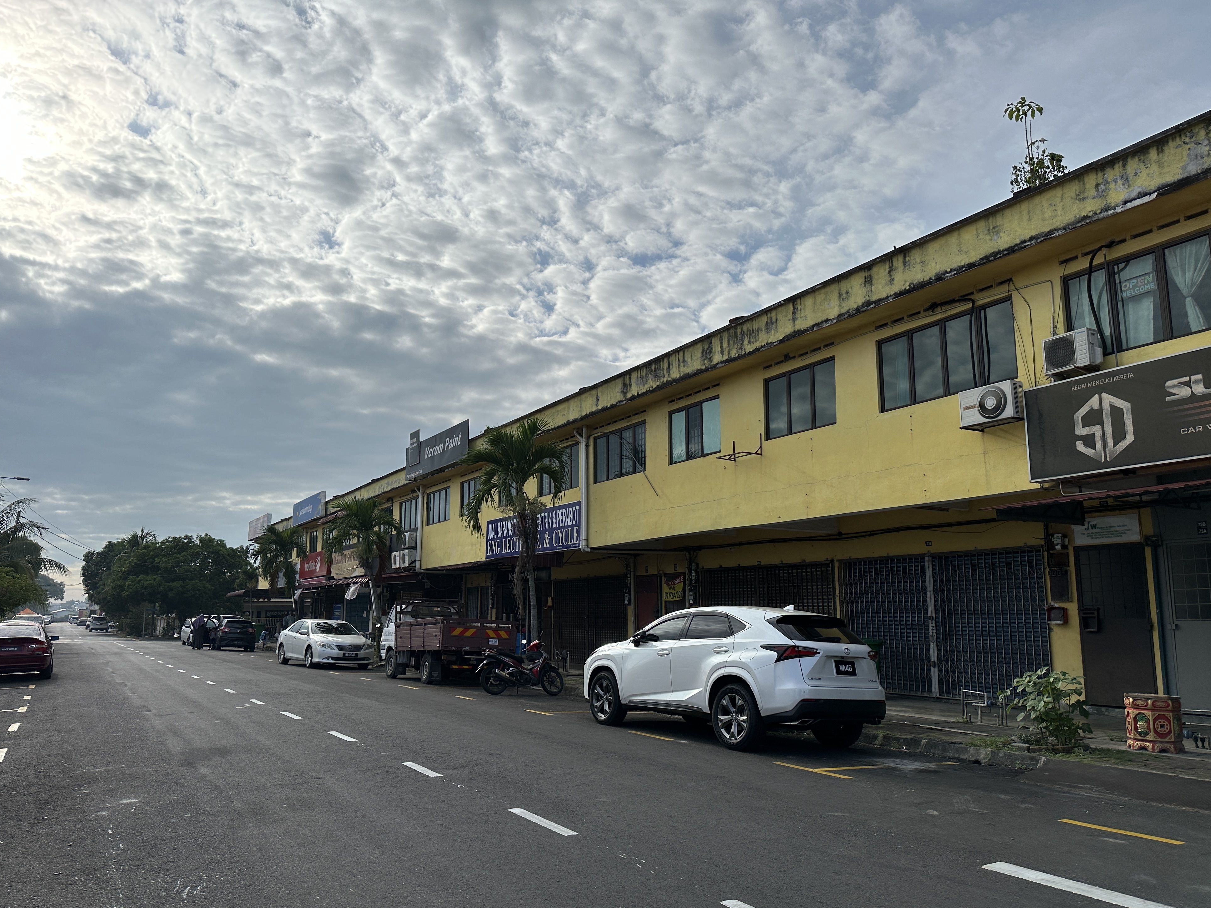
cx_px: 607
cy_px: 472
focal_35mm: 25
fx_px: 875
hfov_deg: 69.4
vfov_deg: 54.9
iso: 80
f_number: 1.78
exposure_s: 1/10753
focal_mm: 6.86
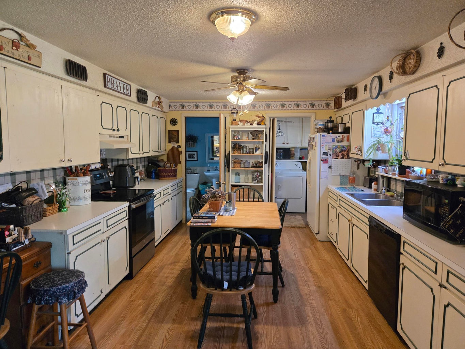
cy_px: 174
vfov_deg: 58.9
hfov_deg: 73.9
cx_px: 232
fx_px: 309
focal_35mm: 23
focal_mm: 5.4
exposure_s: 1/120
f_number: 1.8
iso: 640
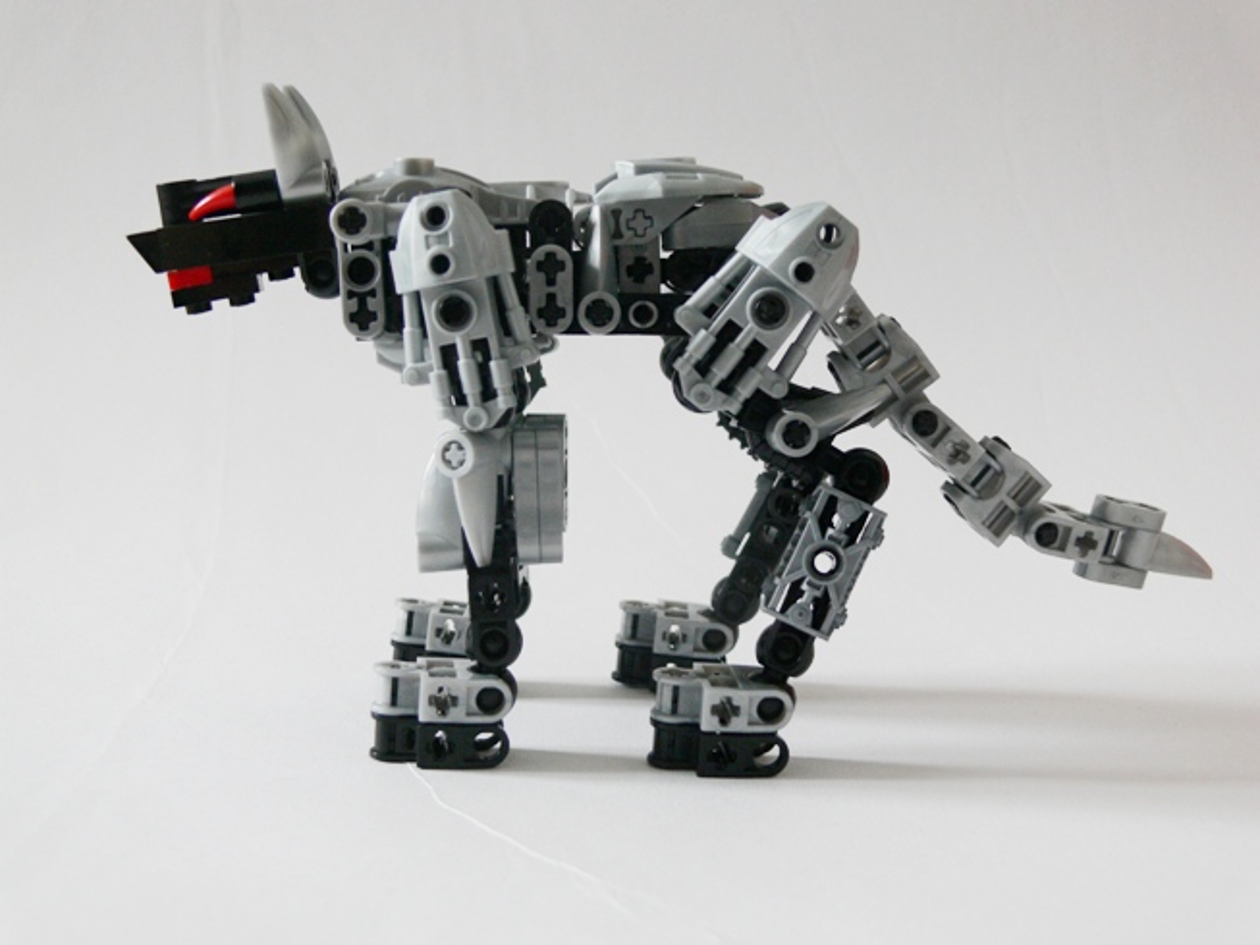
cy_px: 472
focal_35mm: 49
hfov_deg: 38.9
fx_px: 1784
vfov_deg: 29.7
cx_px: 630
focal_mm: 10.4
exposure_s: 1/30
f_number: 3.2
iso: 125
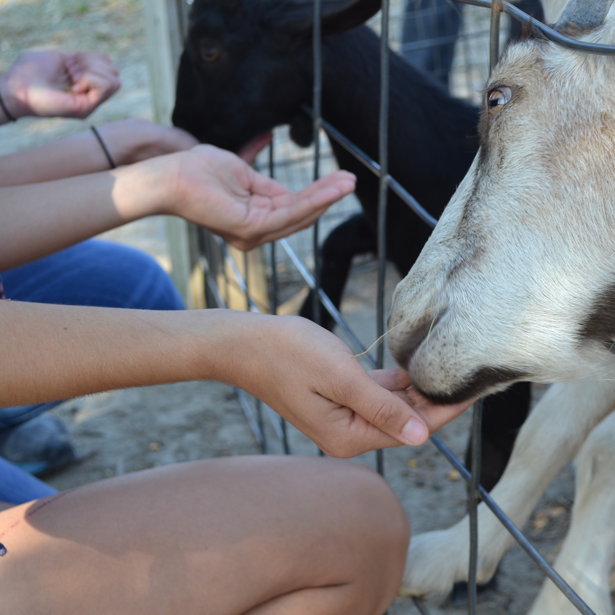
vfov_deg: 25.0
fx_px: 1387
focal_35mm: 69
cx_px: 389
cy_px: 307
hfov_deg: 24.9
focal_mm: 36
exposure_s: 1/125
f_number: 5.6
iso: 220
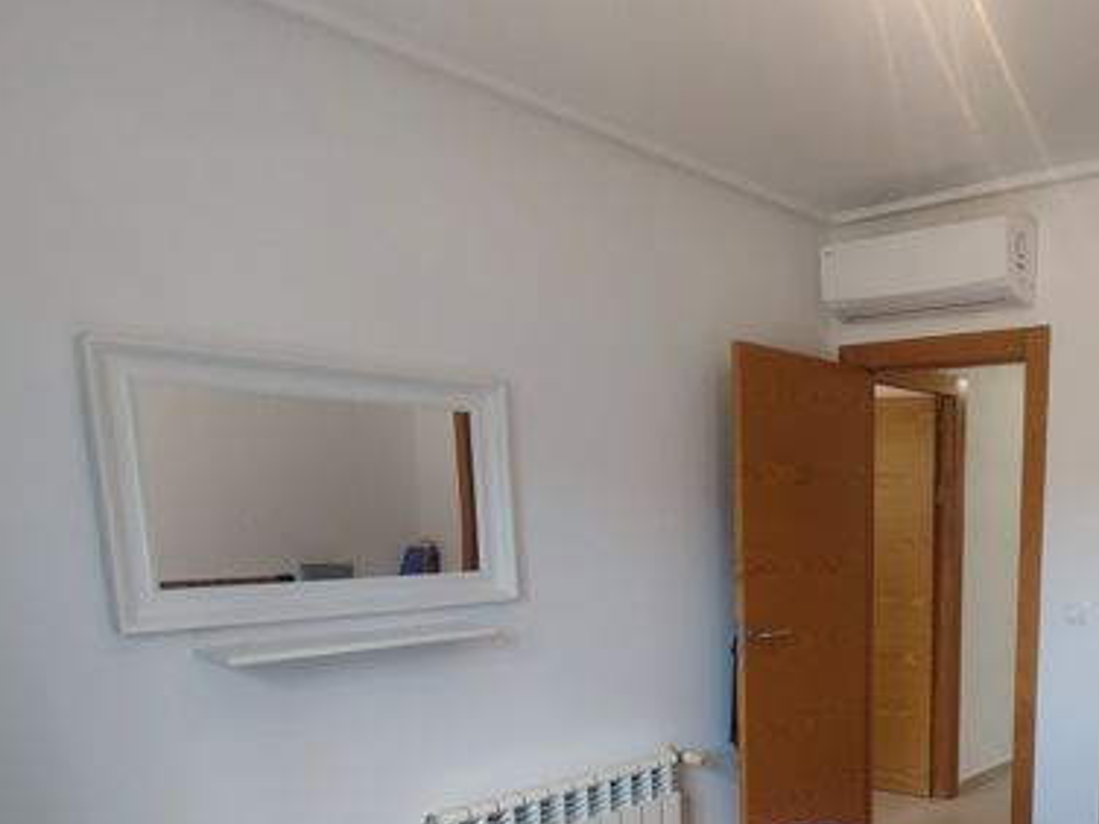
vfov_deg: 44.3
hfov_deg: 54.8
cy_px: 674
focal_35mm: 30
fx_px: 952
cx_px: 913
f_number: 2.2
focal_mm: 1.65
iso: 104
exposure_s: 1/100
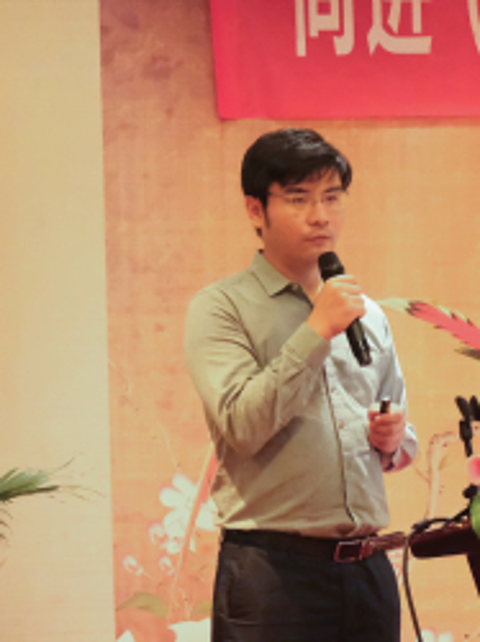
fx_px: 3315
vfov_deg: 11.0
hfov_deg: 8.3
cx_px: 377
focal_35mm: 179
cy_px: 532
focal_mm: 41.1
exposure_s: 1/200
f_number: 4
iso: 12800
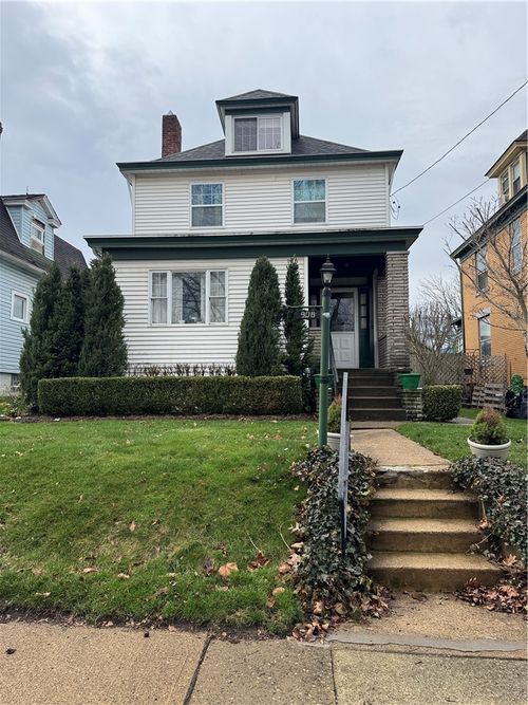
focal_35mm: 24
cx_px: 264
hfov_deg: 56.8
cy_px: 352
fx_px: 488
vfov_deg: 71.6
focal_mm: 6.76
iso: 80
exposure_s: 1/2331
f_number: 1.78
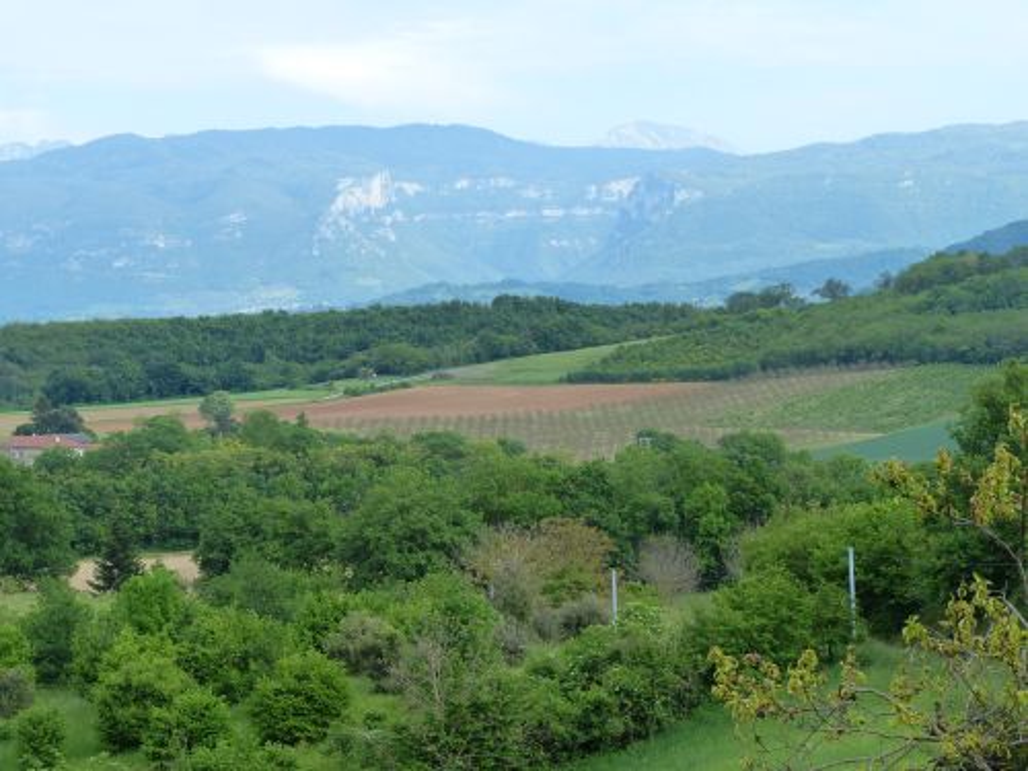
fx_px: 3445
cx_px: 514
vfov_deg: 12.8
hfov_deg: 17.0
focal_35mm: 116
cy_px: 386
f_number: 4
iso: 160
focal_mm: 20.9
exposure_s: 1/500
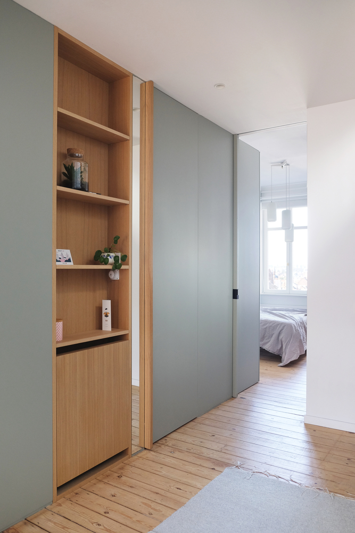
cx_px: 178
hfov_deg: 47.9
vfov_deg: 67.4
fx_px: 399
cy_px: 266
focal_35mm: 27
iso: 400
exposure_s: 1/60
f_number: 2.8
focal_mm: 18
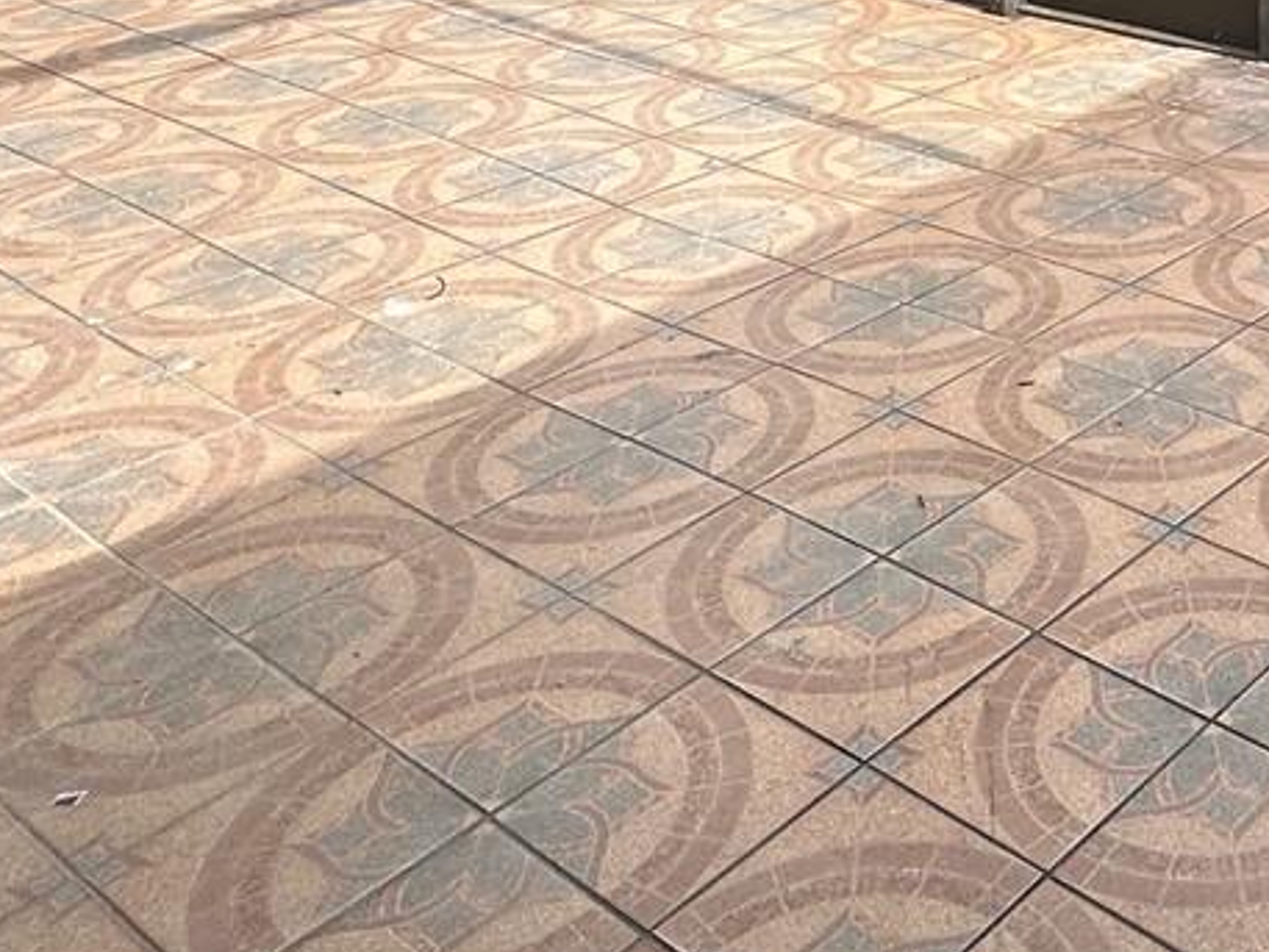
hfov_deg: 34.4
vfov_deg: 24.3
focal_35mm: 49
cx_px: 1344
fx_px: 1797
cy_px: -408
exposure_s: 1/493
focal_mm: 2.22
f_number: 2.2
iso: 40
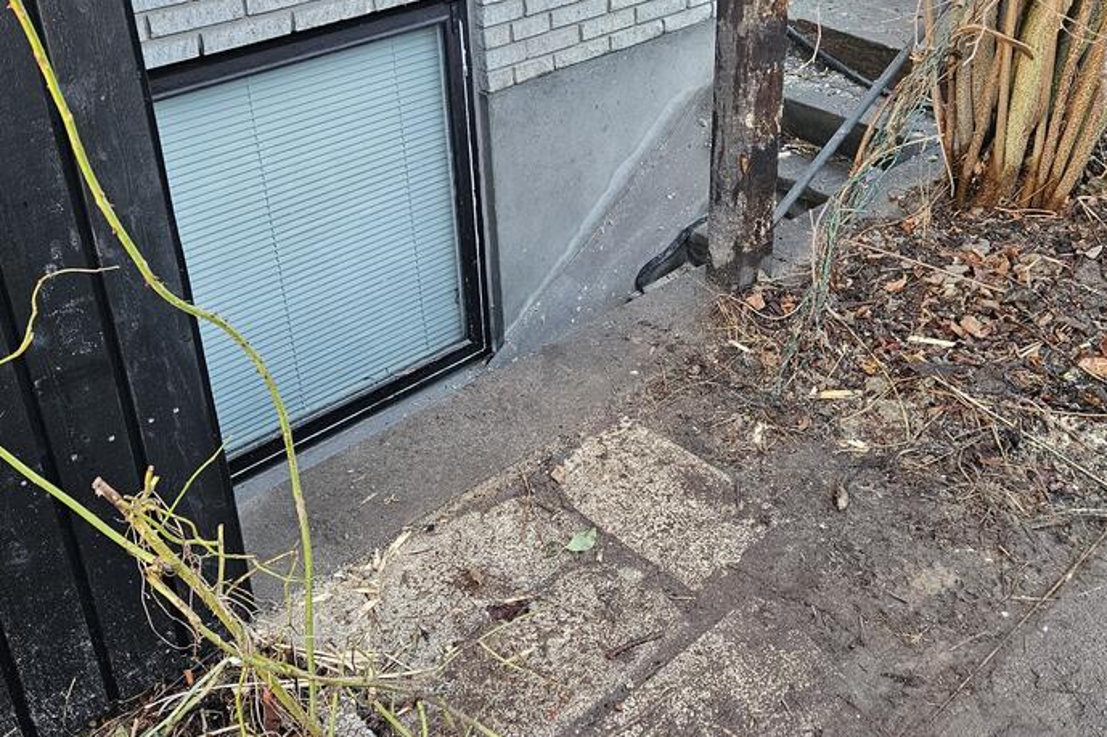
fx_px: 1230
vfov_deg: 33.1
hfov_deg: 48.2
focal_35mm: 40
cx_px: 668
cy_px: 239
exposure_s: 1/142
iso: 250
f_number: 1.8
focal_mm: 5.4
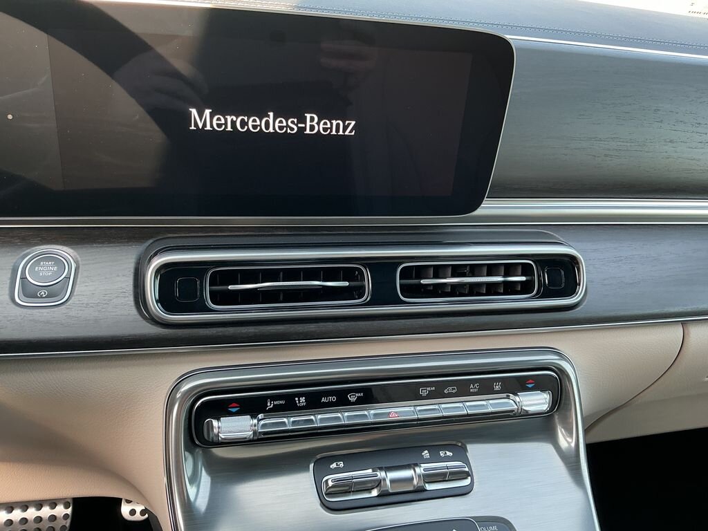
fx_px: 593
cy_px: 266
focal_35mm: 29
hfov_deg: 61.7
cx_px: 354
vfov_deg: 48.2
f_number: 1.8
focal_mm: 3
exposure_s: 1/60
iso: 50
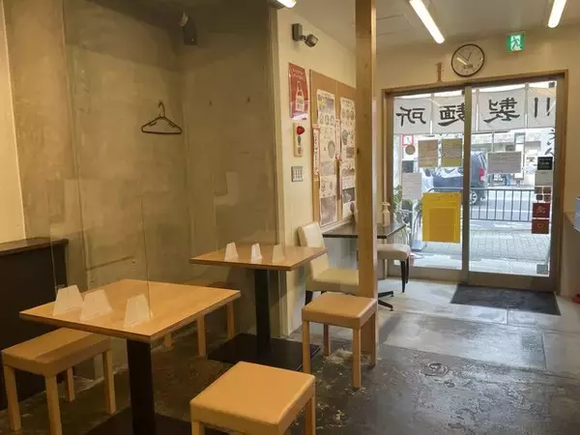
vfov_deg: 53.1
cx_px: 290
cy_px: 218
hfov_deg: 67.3
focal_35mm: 26
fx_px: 436
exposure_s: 1/120
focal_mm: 4.2
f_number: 1.6
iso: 50
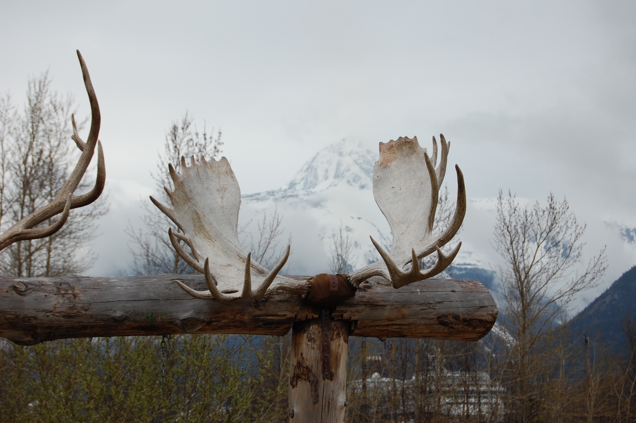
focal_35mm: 82
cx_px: 318
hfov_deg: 24.6
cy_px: 212
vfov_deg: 16.5
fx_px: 1456
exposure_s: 1/320
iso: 200
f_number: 9
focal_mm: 55
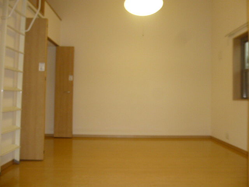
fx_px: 180
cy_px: 94
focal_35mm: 25
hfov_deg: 69.4
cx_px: 124
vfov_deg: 54.9
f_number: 3.1
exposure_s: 1/60
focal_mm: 4.5
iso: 160
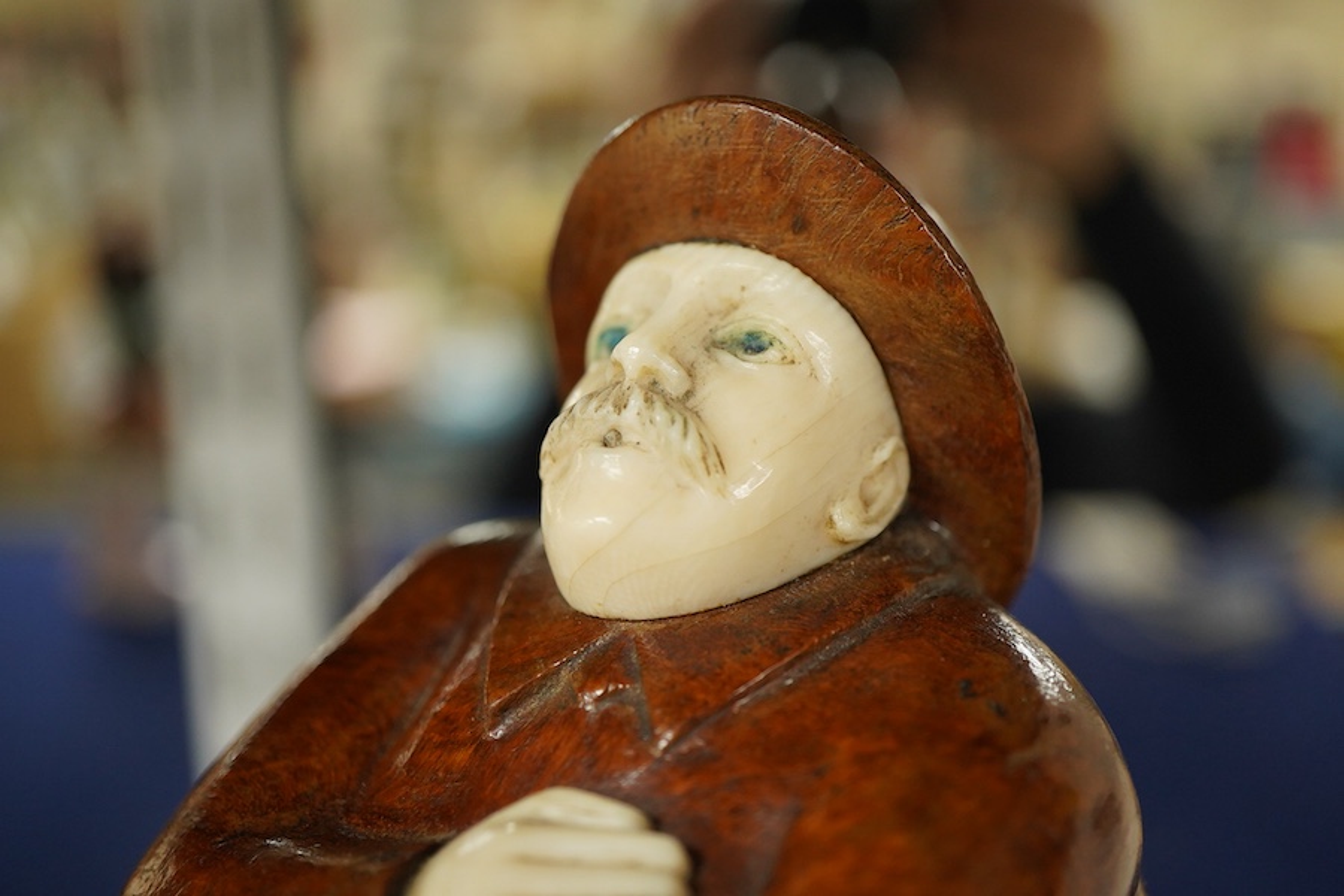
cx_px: 672
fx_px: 1680
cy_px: 448
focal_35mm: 45
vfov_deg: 29.9
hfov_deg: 43.6
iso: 1250
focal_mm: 30
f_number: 5.6
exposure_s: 1/125
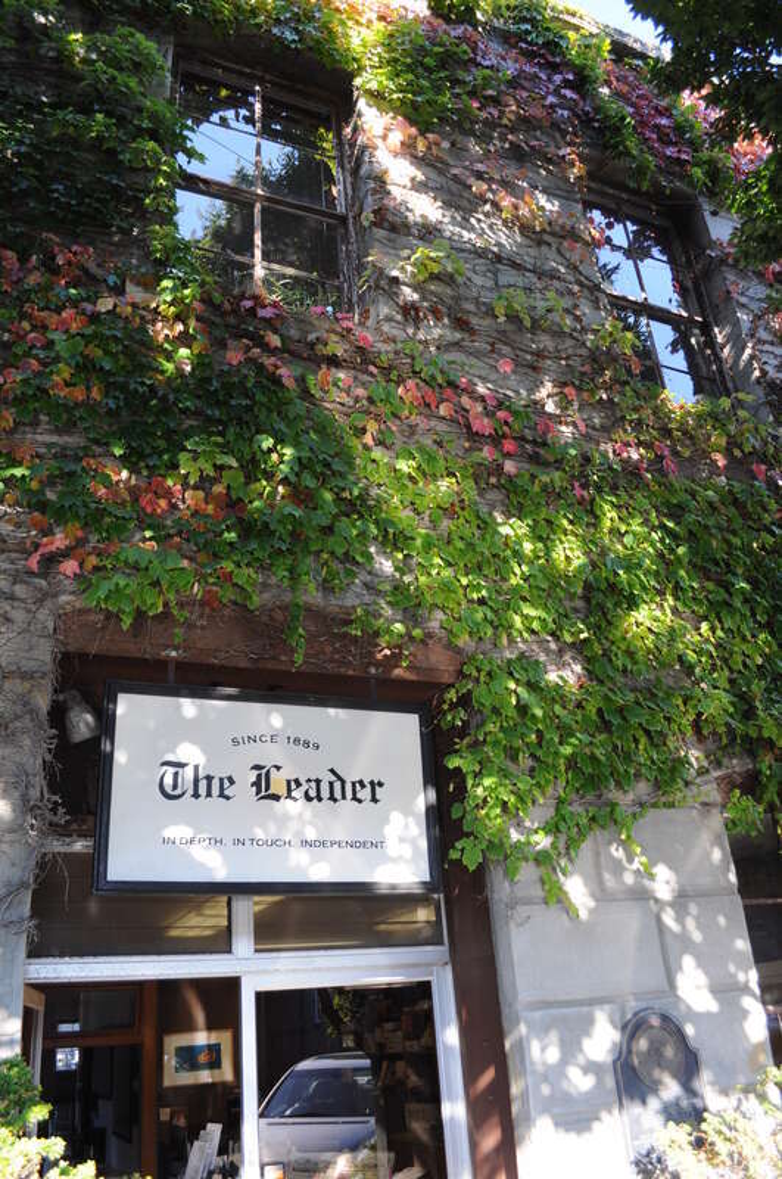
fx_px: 882
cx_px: 391
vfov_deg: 67.5
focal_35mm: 27
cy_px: 590
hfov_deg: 47.8
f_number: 4.5
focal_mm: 18
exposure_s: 1/80
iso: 200
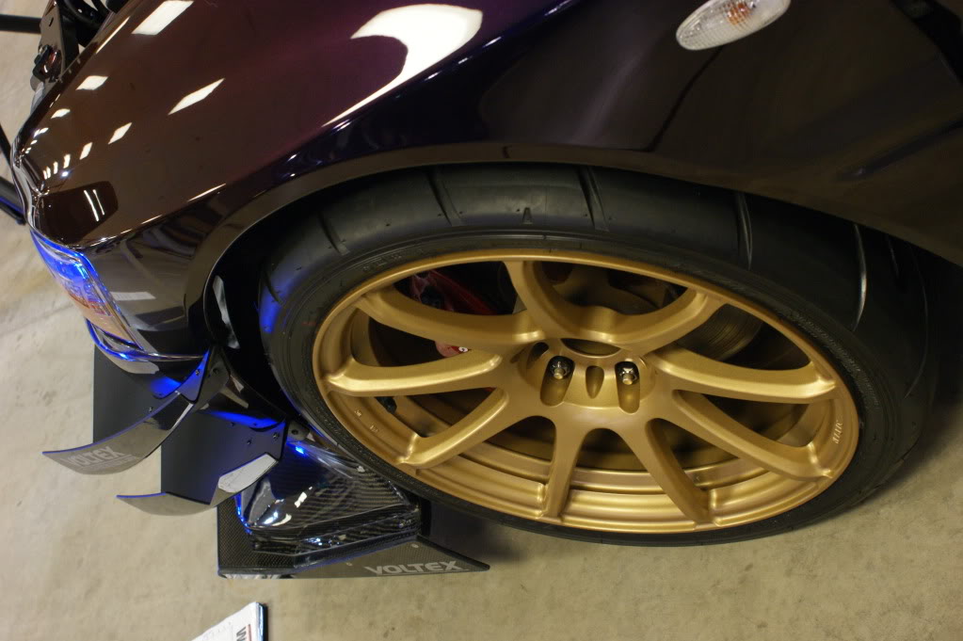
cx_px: 482
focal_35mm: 52
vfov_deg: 25.7
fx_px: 1404
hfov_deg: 37.9
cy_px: 320
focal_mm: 35
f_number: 7.1
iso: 400
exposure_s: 1/4
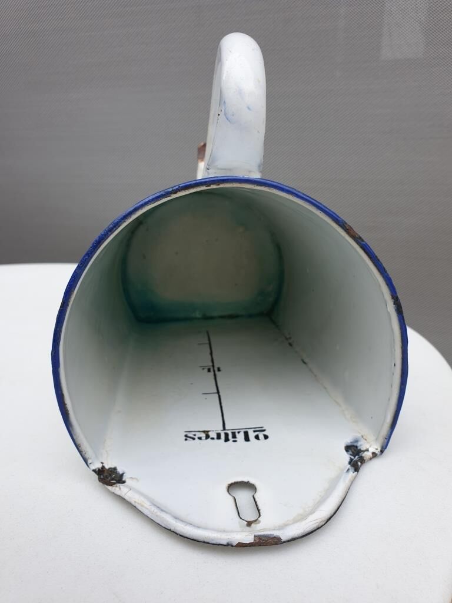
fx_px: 453
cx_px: 226
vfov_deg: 67.3
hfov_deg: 53.1
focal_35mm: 26
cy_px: 302
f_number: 2.4
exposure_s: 1/131
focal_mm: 4.3
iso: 50
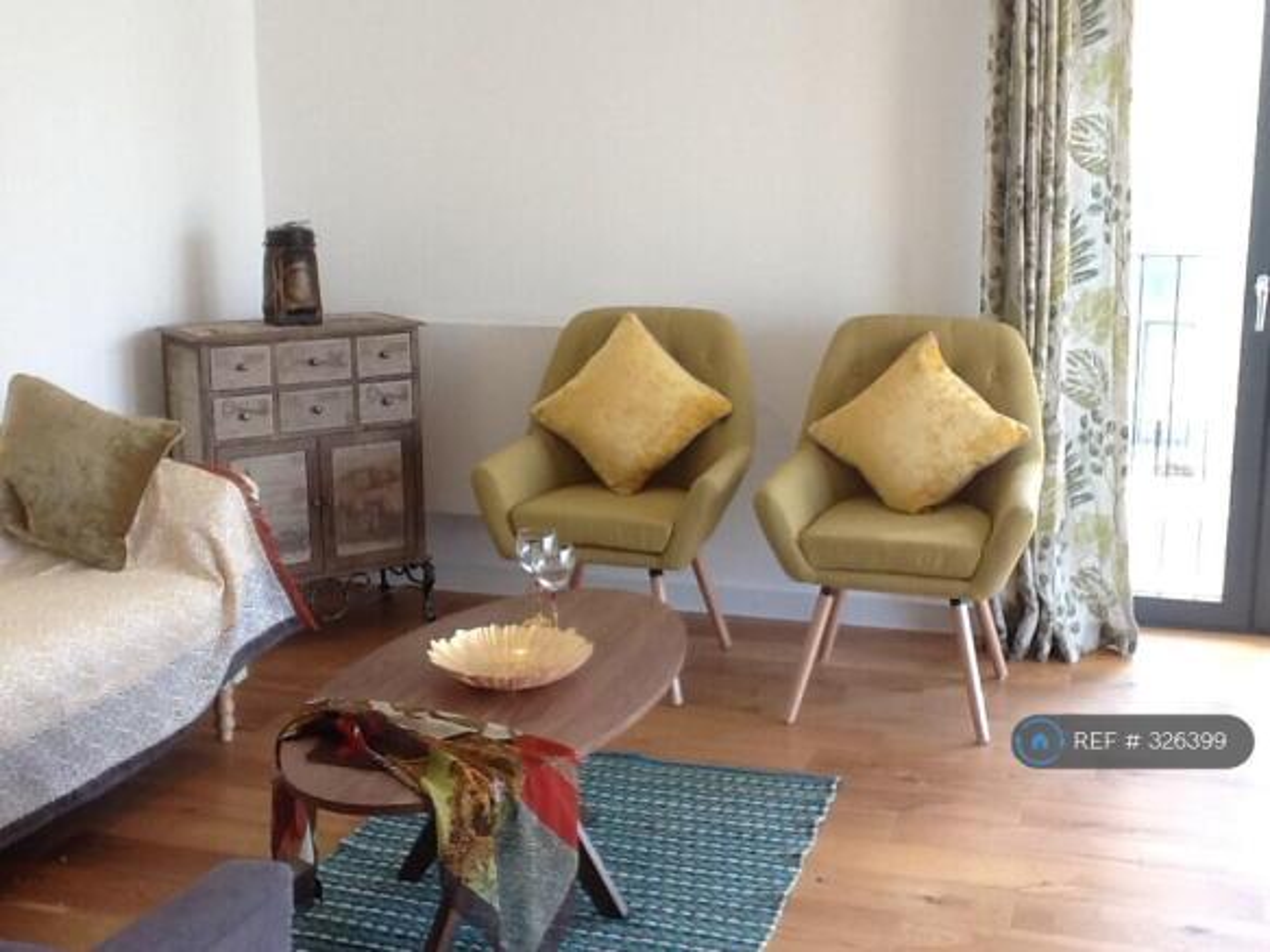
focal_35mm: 44
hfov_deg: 43.0
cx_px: 635
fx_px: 1614
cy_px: 476
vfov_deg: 32.9
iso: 40
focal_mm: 2.03
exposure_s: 1/40
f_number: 2.4
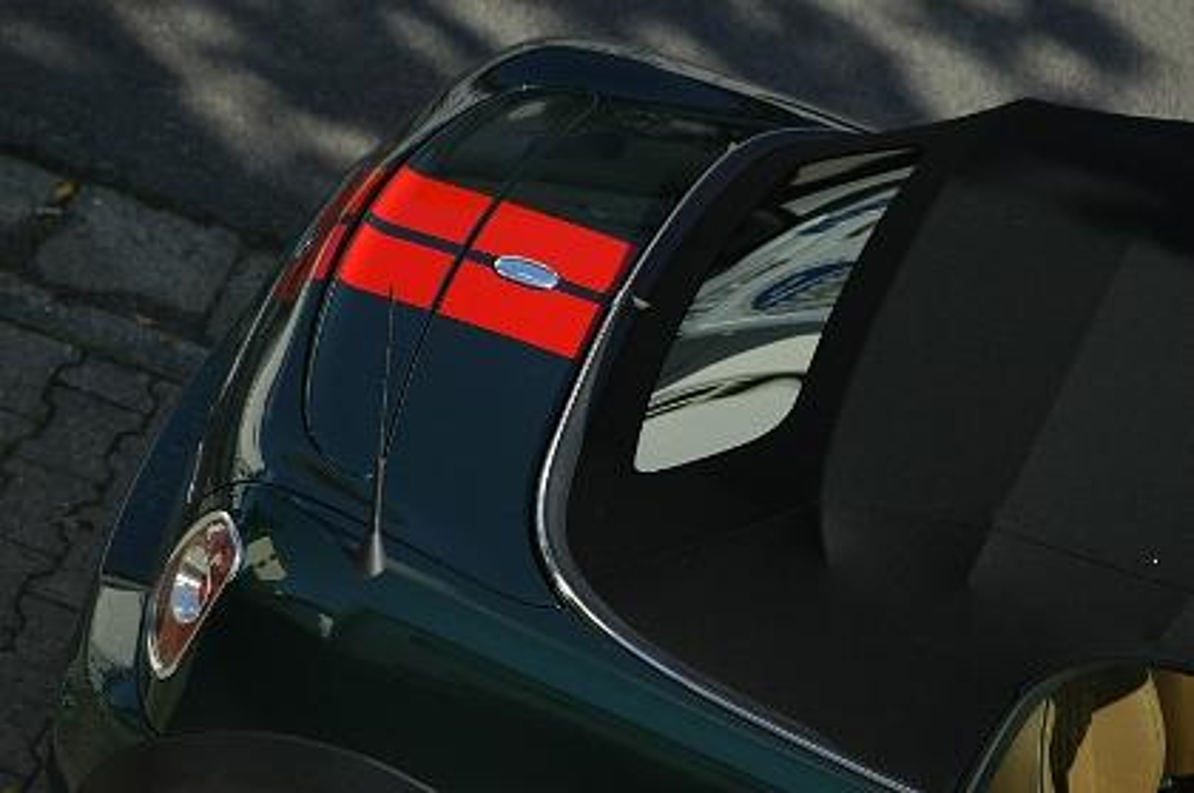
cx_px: 597
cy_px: 396
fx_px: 8944
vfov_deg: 5.1
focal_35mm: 270
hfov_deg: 7.6
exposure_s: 1/800
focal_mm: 180
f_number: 3.3
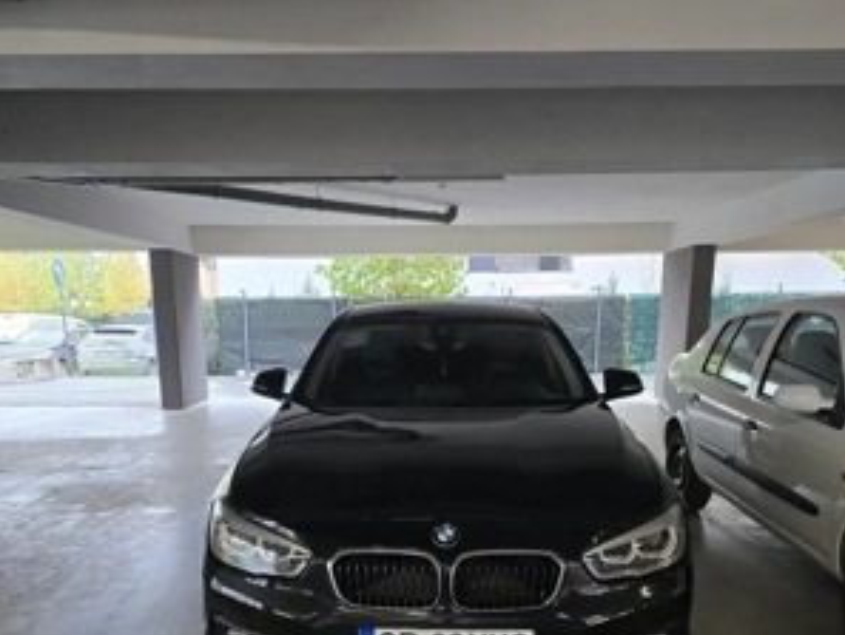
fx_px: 757
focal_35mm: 31
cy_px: 498
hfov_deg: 58.3
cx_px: 421
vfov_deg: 43.6
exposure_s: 1/120
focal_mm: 6.3
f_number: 1.7
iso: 320
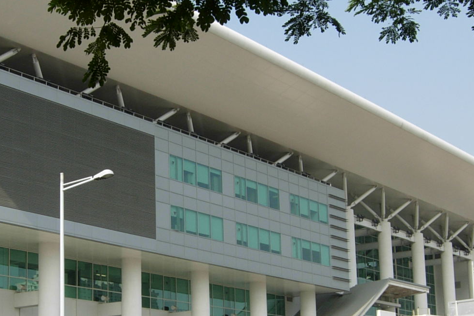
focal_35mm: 78
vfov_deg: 17.4
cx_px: 182
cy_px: 213
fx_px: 1027
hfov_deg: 25.9
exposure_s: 1/287
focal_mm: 7.5
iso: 50
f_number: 5.4
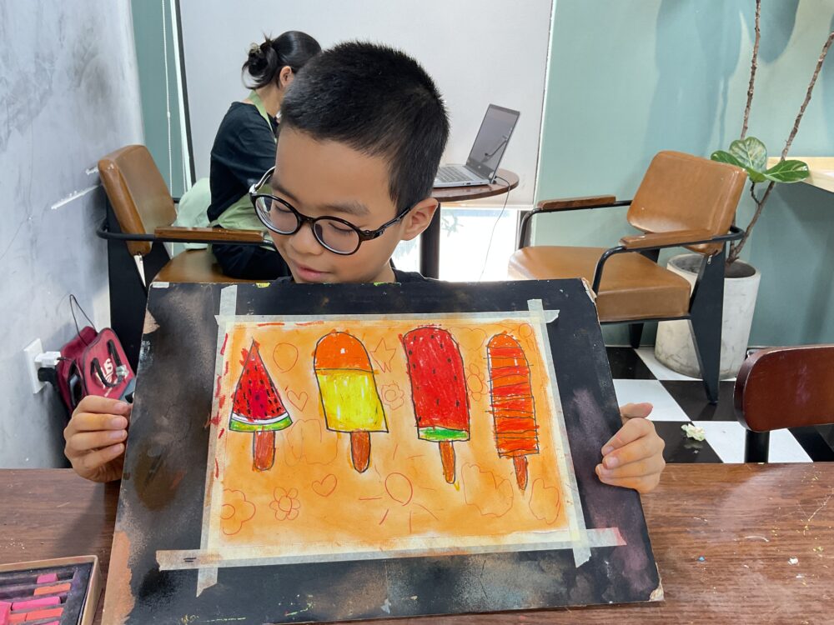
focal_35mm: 29
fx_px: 699
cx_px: 417
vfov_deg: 48.2
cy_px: 312
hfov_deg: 61.7
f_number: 1.8
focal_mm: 3
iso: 50
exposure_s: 1/60
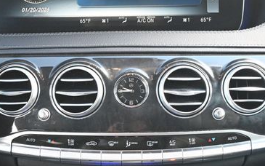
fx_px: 852
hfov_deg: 17.7
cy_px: 48
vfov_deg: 11.1
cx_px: 130
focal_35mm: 118
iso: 3200
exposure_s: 1/100
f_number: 6
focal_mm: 44
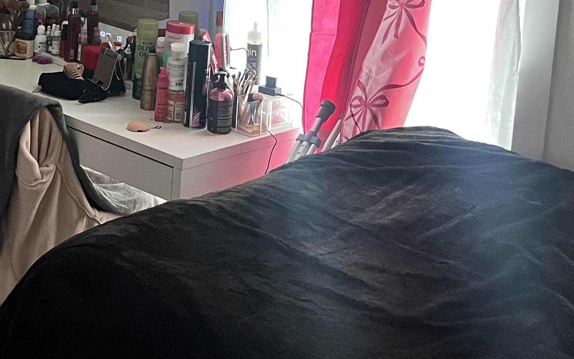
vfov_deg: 16.3
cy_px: -151
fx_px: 1158
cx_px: 211
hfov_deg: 27.7
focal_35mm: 74
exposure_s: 1/60
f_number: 1.5
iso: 250
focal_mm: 5.7
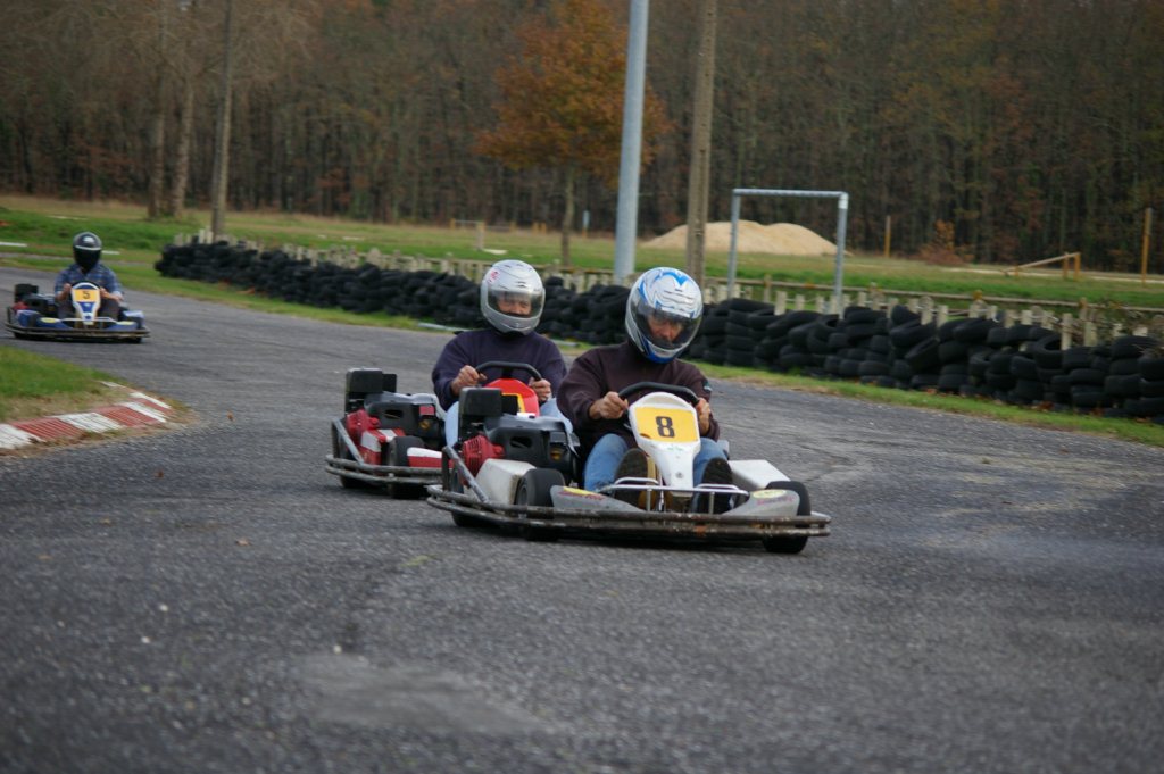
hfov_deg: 11.0
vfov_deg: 7.3
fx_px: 6057
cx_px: 582
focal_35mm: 188
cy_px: 387
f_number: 5.6
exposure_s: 1/250
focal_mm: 125
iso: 200
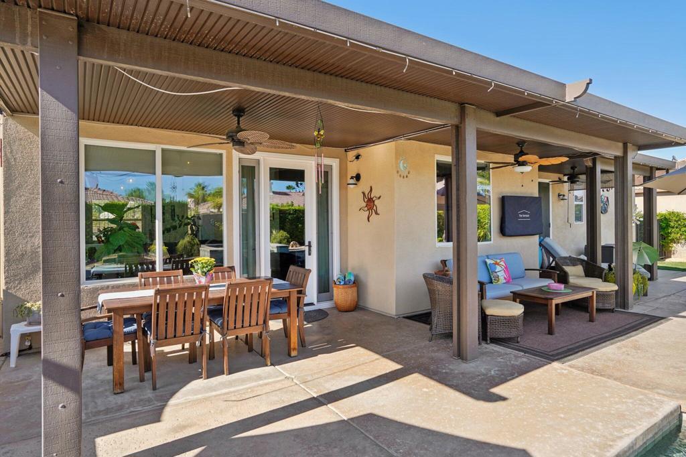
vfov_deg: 61.9
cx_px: 343
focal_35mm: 20
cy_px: 228
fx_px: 381
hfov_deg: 84.0
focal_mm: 20
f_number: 8
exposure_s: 1/60
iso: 100
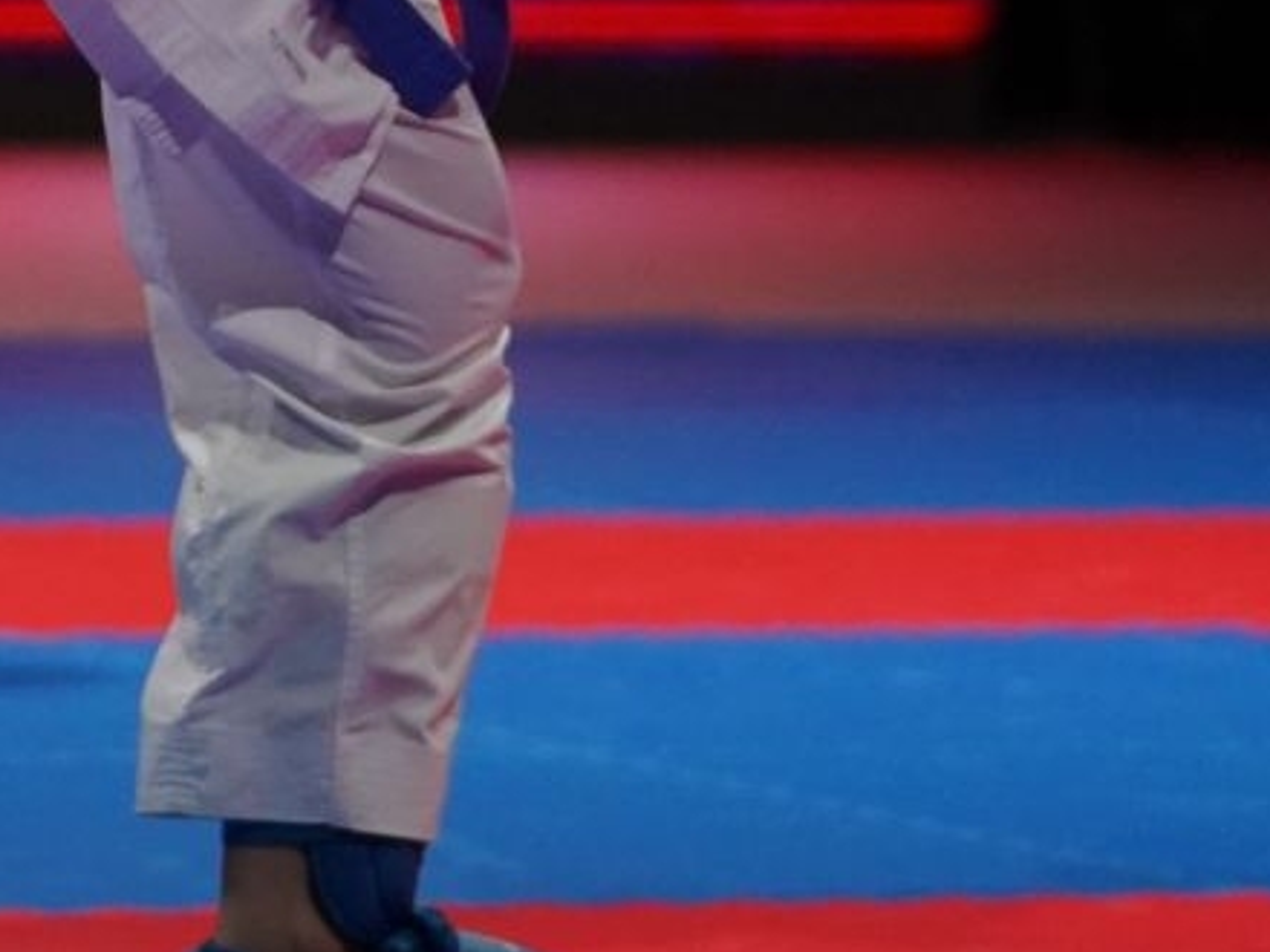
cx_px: -361
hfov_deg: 4.0
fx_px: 18307
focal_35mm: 499
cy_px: -534
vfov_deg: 3.0
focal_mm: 127
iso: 3200
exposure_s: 1/1000
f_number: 2.8
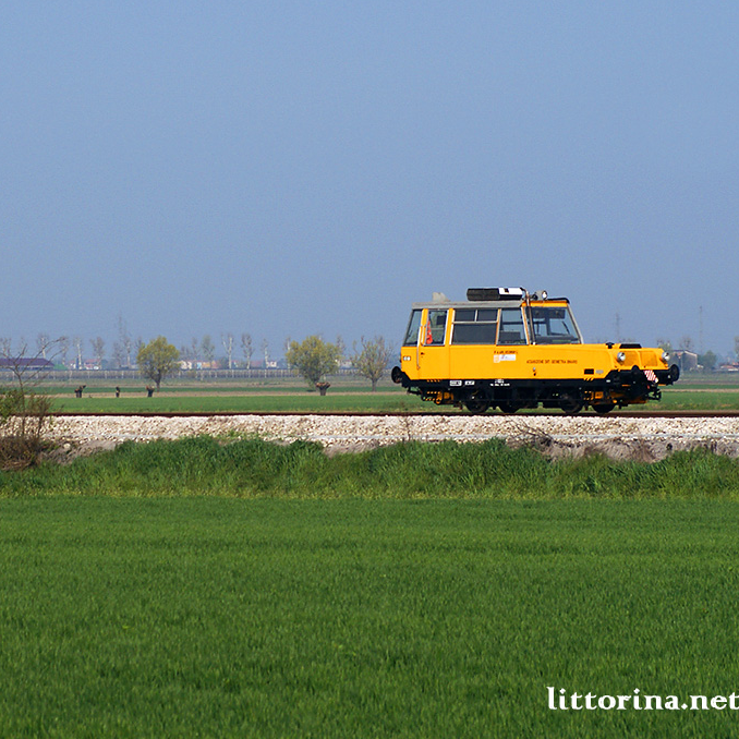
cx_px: 439
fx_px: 3952
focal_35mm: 164
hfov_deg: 10.7
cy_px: 370
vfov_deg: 10.7
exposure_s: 1/500
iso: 100
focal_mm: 85
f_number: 7.1
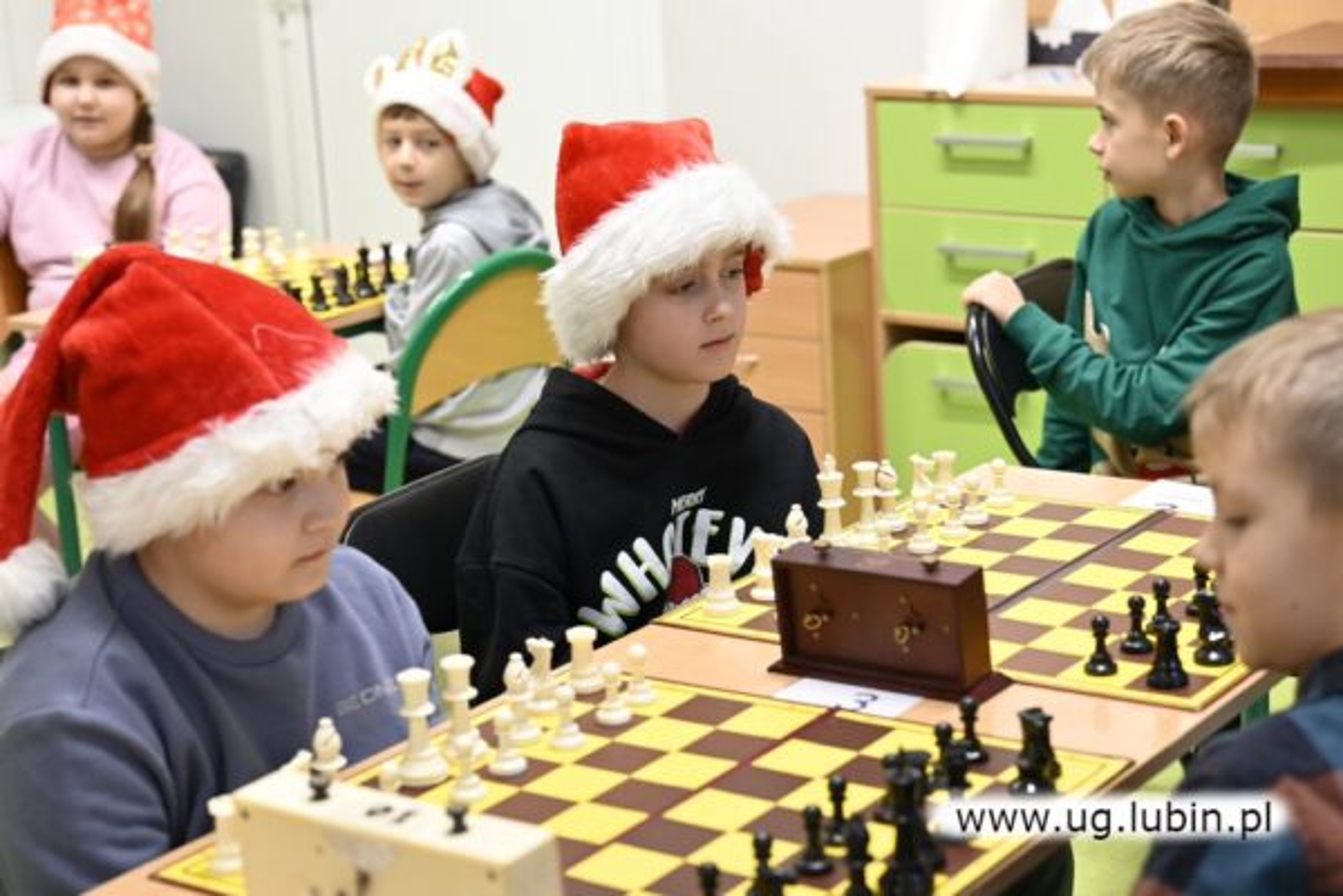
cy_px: 448
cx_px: 672
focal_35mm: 67
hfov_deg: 30.1
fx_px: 2499
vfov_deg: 20.3
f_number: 2.8
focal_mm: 45
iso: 1100
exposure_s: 1/125
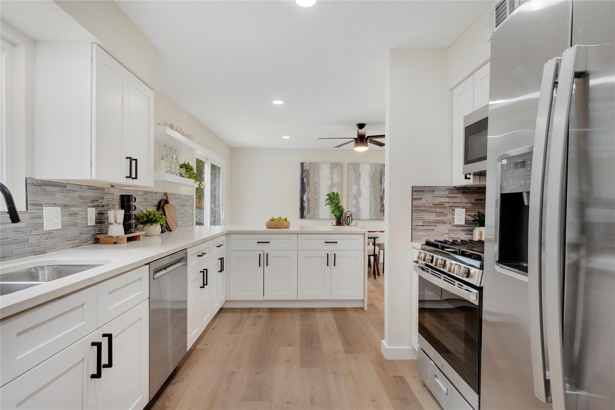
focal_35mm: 19
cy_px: 205
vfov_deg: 64.5
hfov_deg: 86.9
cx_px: 308
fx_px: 325
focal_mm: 19
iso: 320
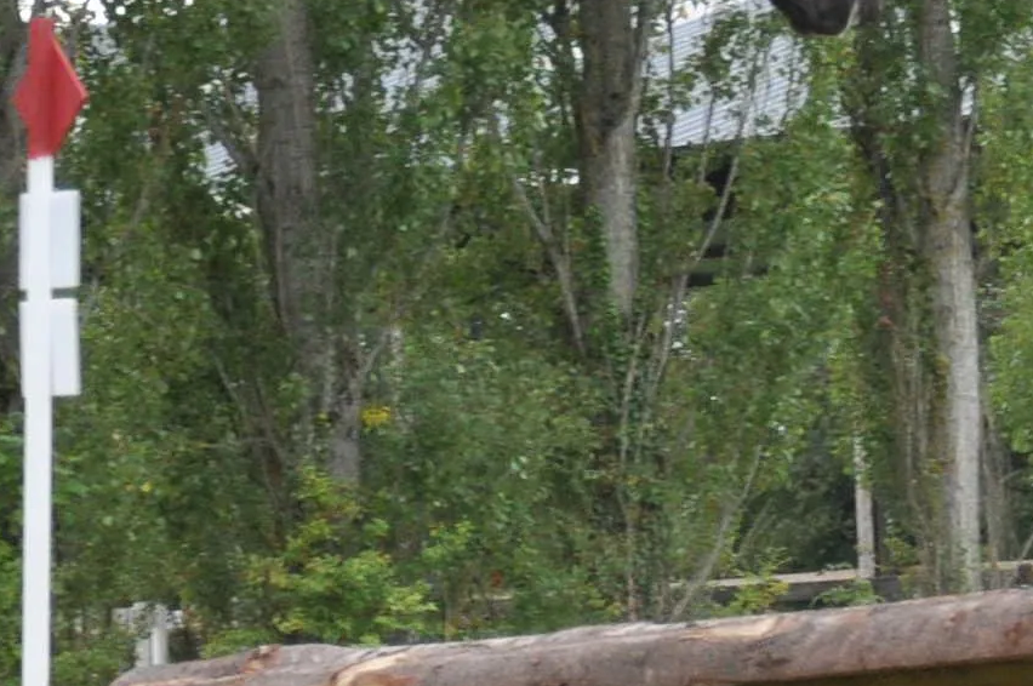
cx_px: 1477
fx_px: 8656
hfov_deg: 6.7
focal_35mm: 302
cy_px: 91
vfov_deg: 4.5
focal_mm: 40
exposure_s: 1/1000
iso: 640
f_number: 4.5
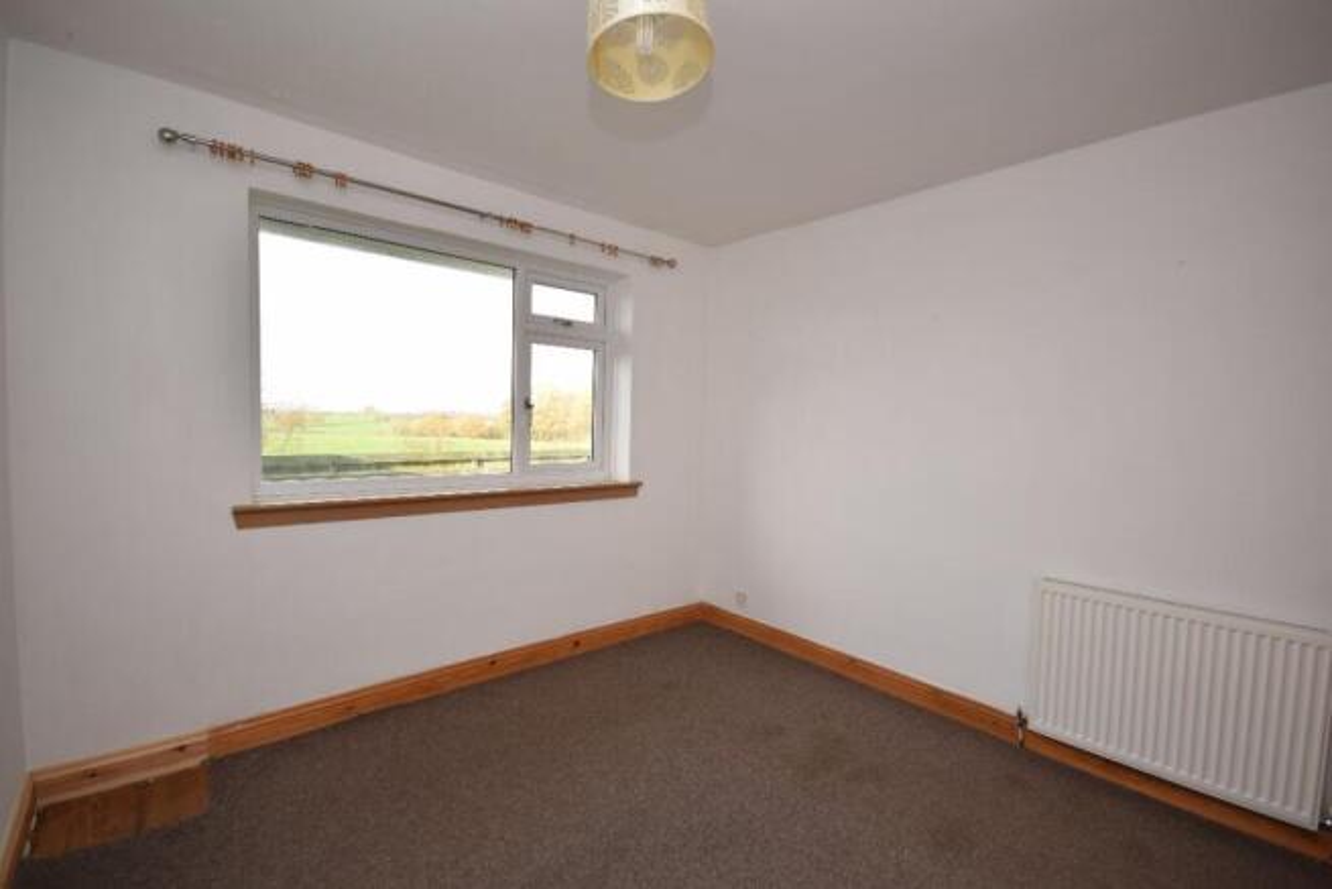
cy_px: 444
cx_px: 666
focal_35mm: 15
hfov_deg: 100.4
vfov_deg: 77.4
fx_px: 555
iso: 100
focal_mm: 10
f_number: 4
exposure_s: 1/60
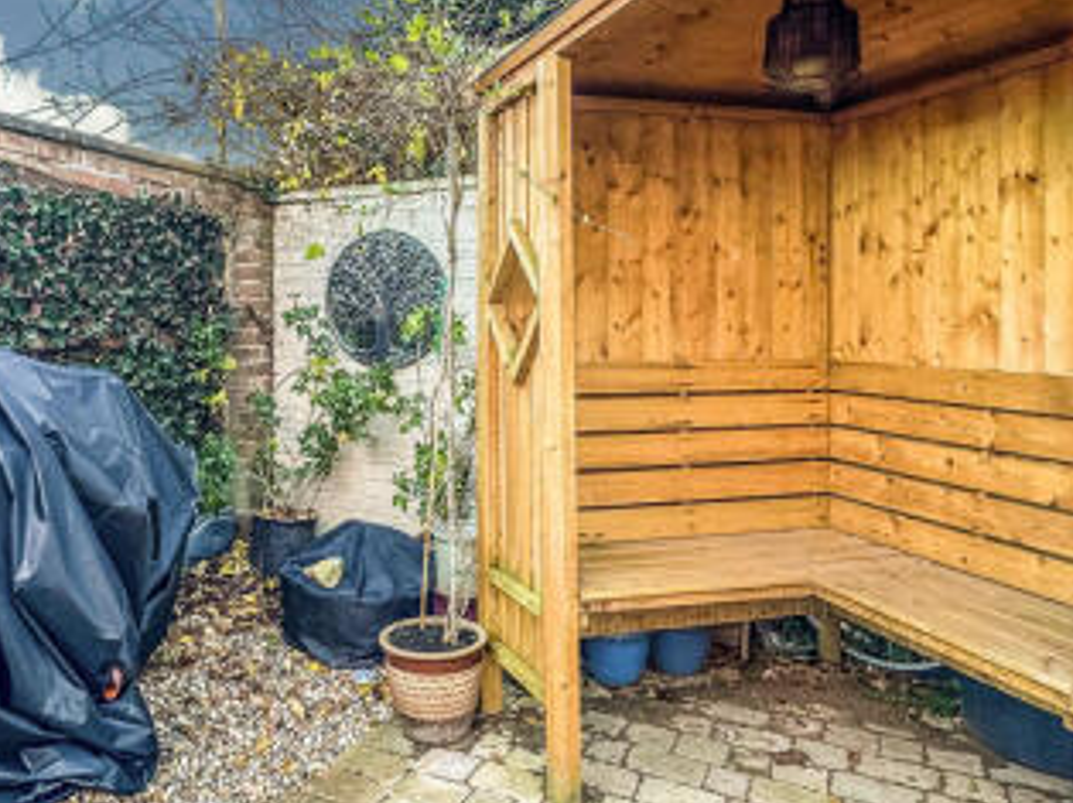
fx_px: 805
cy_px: 405
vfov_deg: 53.0
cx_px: 405
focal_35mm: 26
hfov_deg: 66.4
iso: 125
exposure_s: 1/99
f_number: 2.2
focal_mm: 2.22
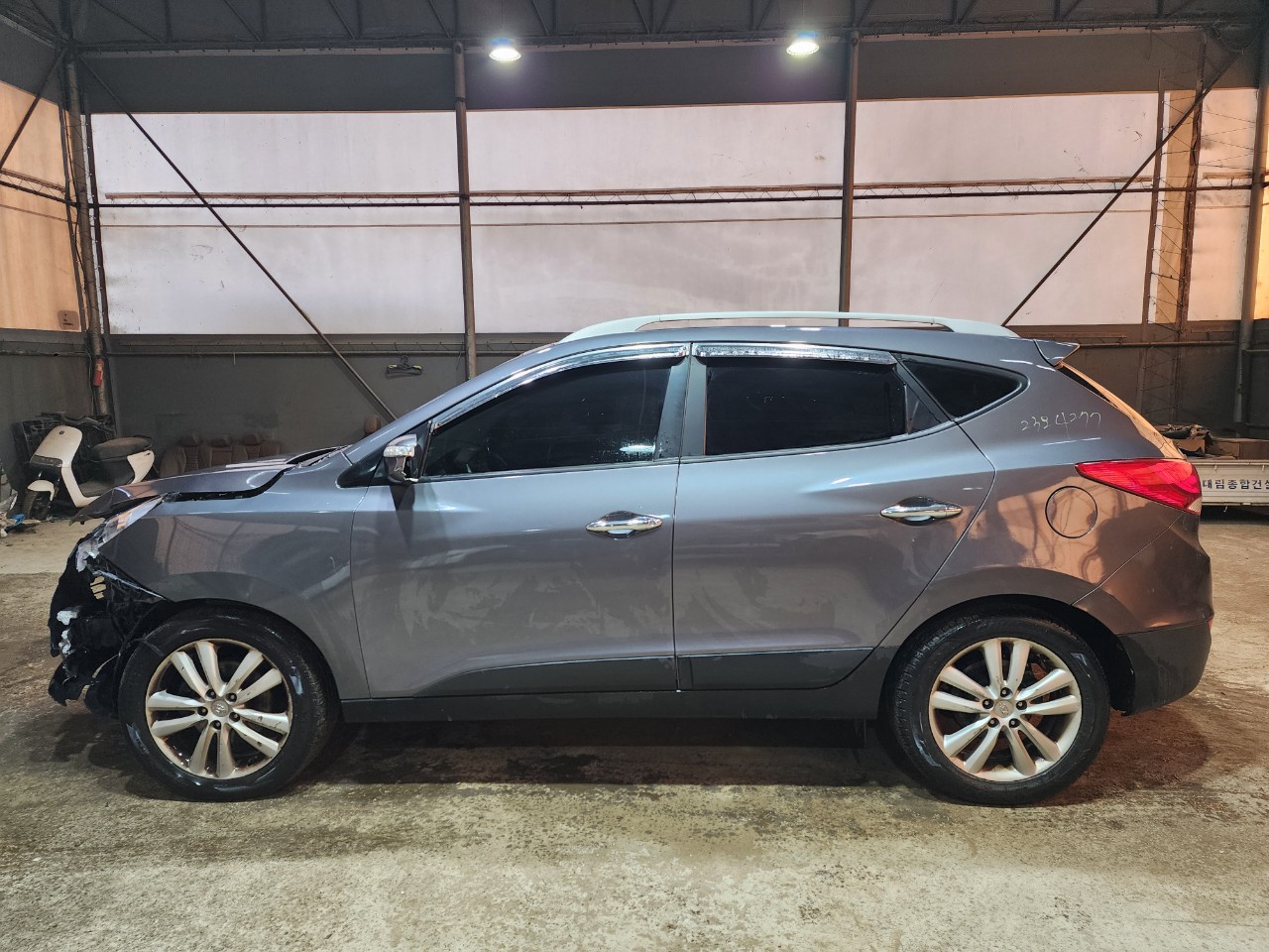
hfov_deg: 73.9
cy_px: 476
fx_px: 843
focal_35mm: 23
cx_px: 634
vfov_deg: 58.9
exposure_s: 1/120
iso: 125
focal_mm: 6.4
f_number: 1.8
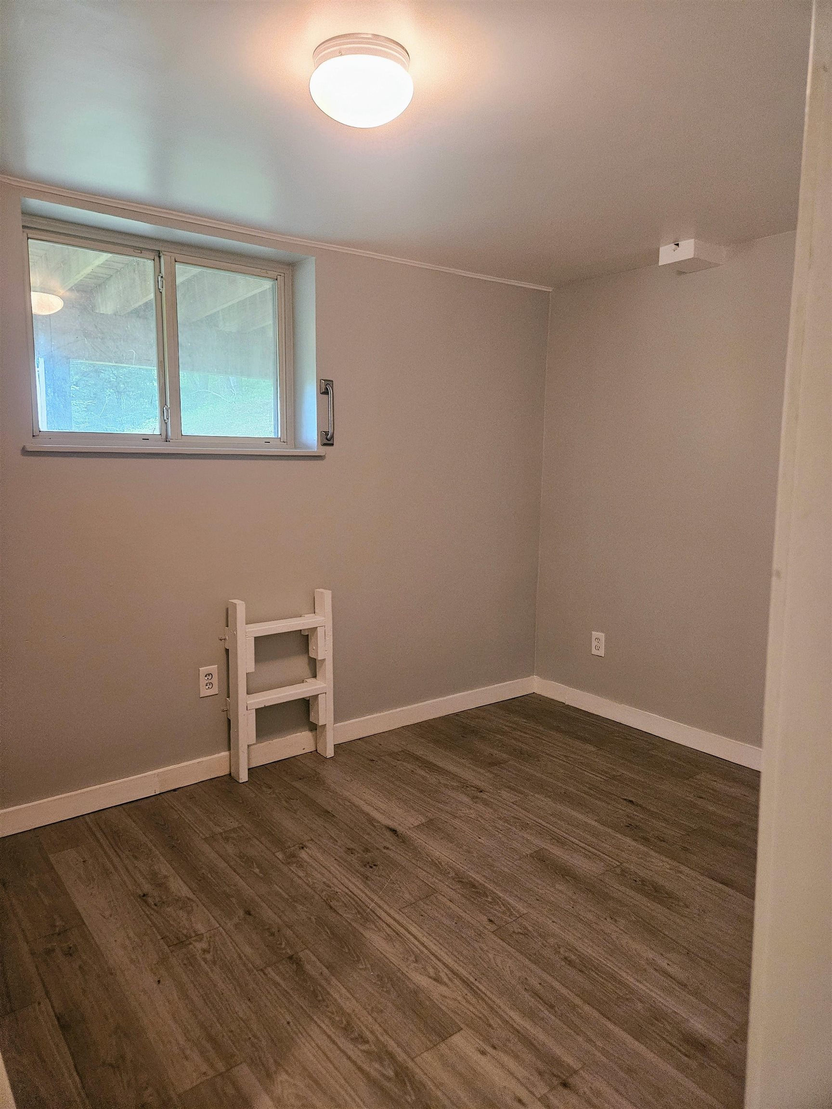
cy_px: 554
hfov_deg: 58.9
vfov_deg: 73.9
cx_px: 416
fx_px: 737
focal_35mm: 23
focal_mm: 5.4
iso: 640
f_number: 1.8
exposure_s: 1/60
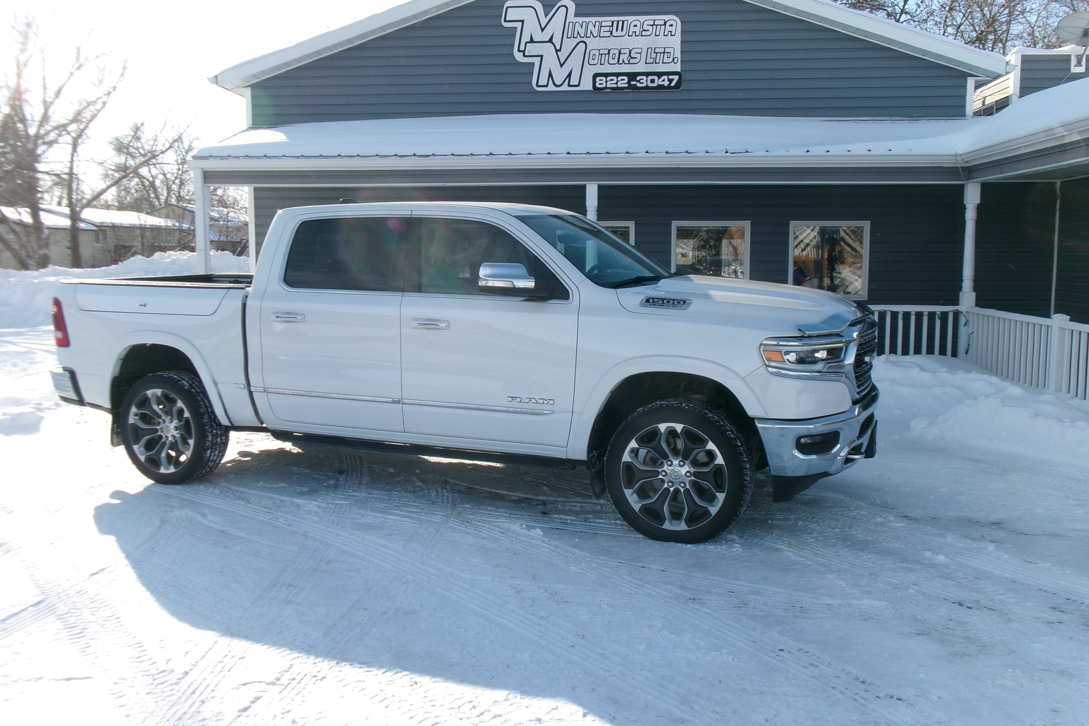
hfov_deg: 61.9
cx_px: 540
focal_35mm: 30
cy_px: 346
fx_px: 907
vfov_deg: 43.6
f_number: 10.8
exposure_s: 1/100
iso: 100
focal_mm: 5.1
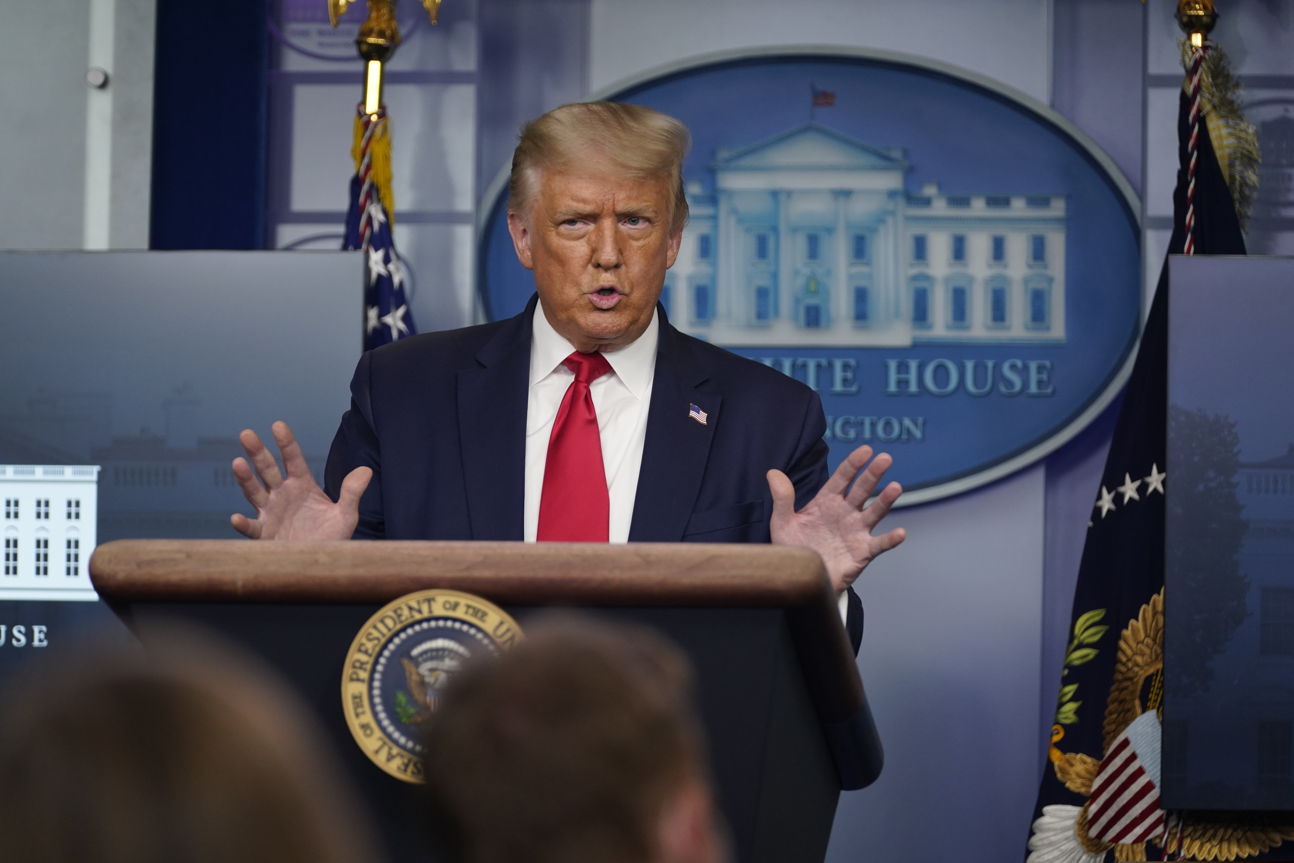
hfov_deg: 9.2
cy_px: 432
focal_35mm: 223
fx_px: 8015
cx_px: 647
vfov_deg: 6.2
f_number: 4
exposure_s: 1/640
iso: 2000
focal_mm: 223
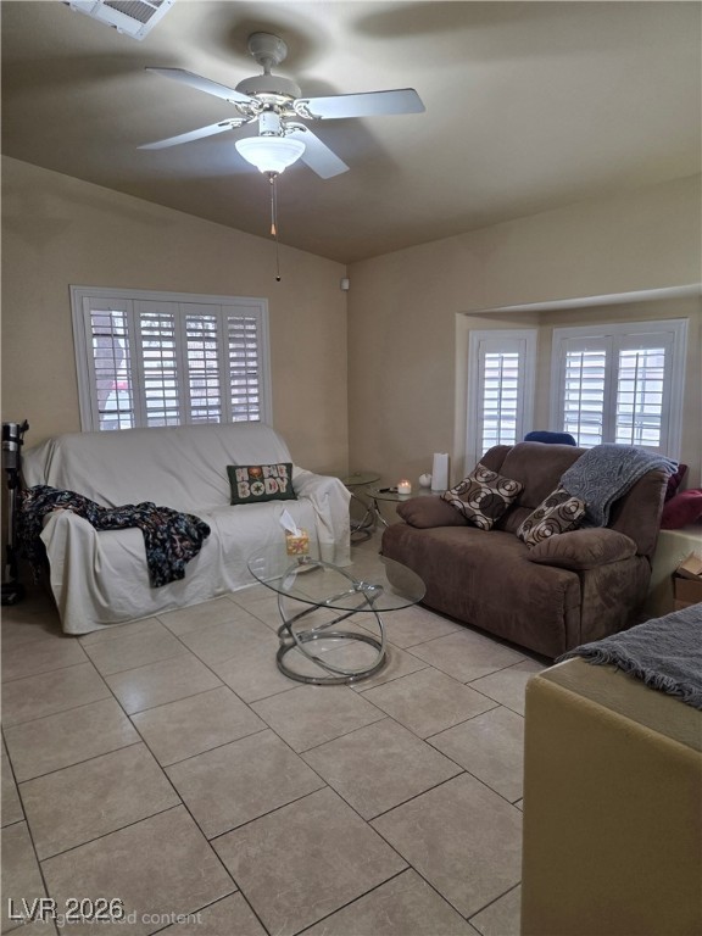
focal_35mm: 23
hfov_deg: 58.9
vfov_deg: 73.9
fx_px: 622
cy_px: 468
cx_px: 351
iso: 320
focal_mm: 5.4
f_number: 1.8
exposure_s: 1/120
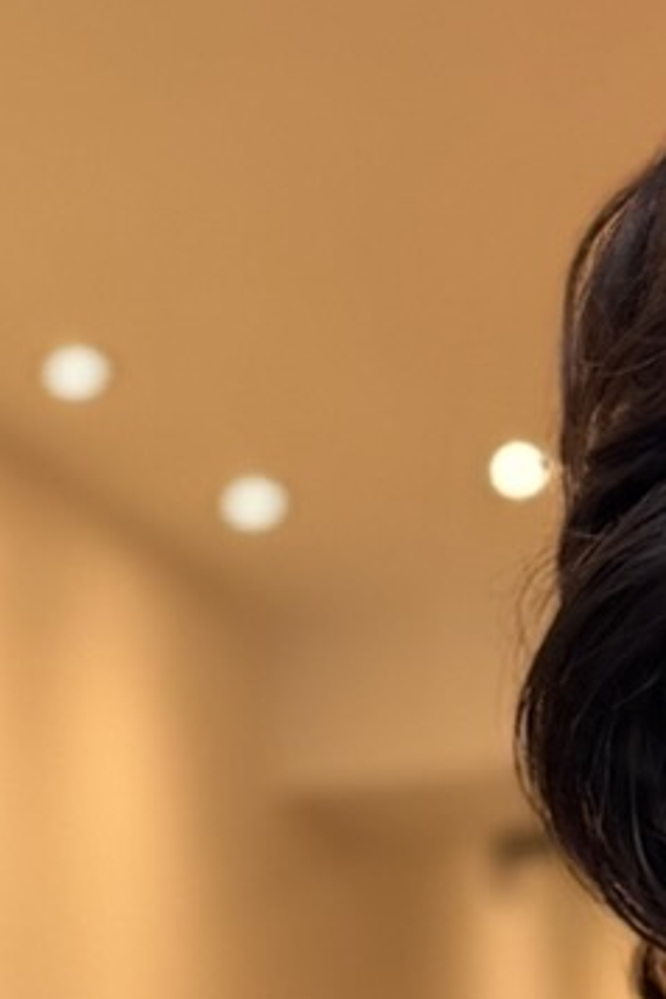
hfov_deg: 9.0
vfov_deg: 11.6
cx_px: 1340
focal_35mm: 143
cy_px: 2449
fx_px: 3968
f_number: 1.78
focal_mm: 6.76
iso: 125
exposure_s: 1/100
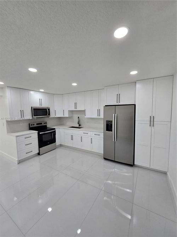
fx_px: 89
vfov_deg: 106.2
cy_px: 118
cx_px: 88
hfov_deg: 89.9
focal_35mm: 13
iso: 80
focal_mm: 2.2
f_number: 2.2
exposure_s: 1/60
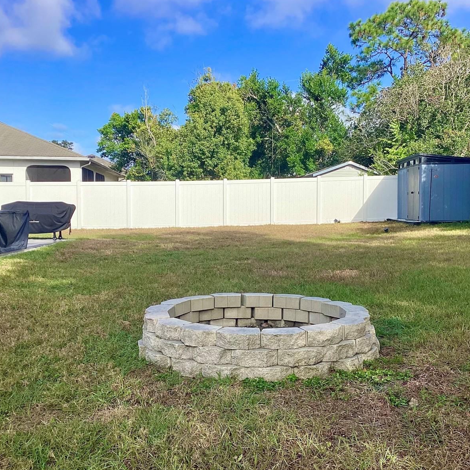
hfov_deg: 44.9
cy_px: 235
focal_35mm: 37
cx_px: 250
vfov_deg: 44.9
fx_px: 568
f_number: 2.4
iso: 25
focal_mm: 3.3
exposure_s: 1/1314
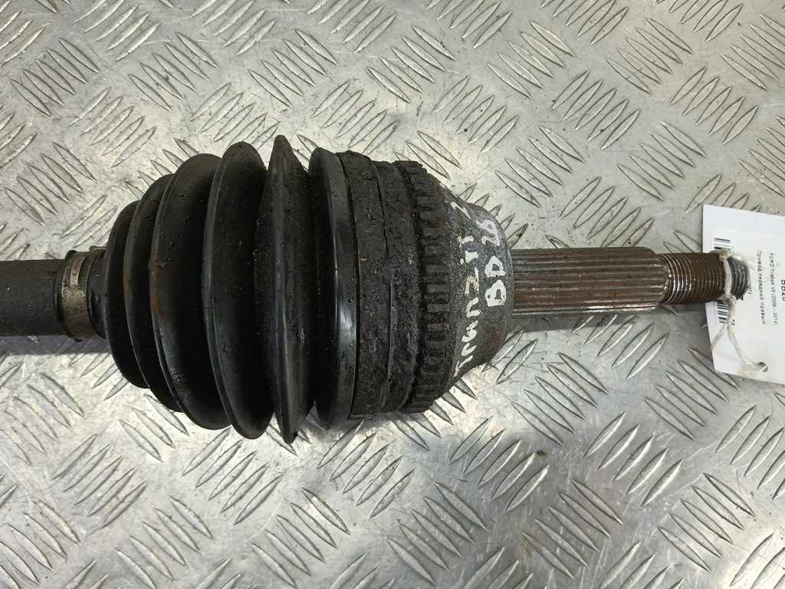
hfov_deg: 73.9
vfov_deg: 58.9
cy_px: 294
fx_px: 522
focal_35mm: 23
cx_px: 392
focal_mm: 4.11
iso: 121
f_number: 1.6
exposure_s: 1/50
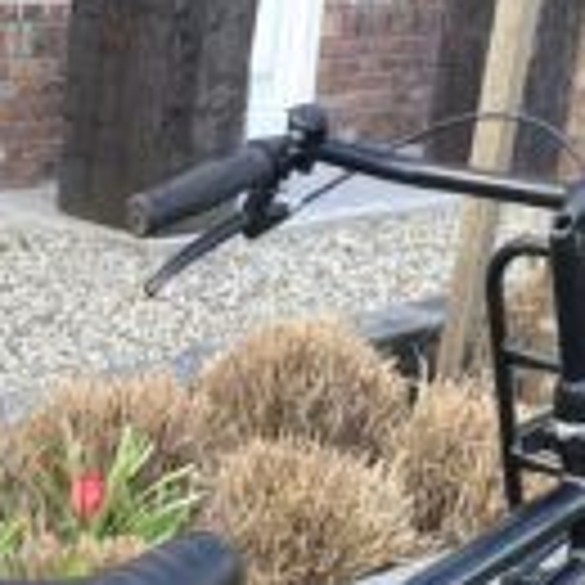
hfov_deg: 16.3
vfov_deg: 15.0
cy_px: 918
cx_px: 86
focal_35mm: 106
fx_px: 2027
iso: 50
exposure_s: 1/259
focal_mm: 5.96
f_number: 1.6
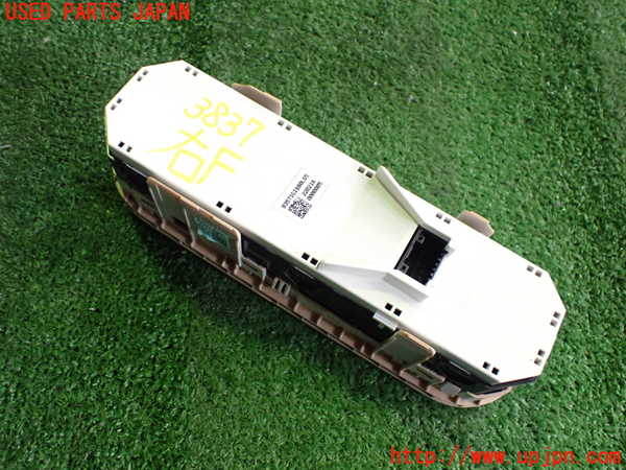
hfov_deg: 60.0
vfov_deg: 46.8
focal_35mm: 30
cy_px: 235
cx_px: 313
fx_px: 543
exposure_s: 1/125
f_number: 2.3
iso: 800
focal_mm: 5.4
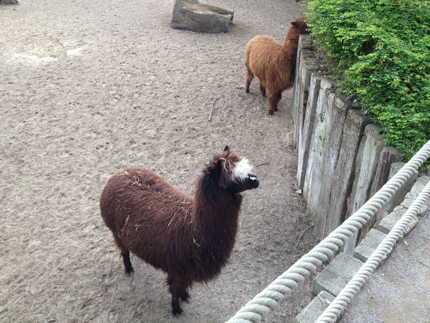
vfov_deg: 40.7
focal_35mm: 35
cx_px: 215
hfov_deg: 52.6
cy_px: 162
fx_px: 435
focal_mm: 4.28
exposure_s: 1/120
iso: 64
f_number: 2.4
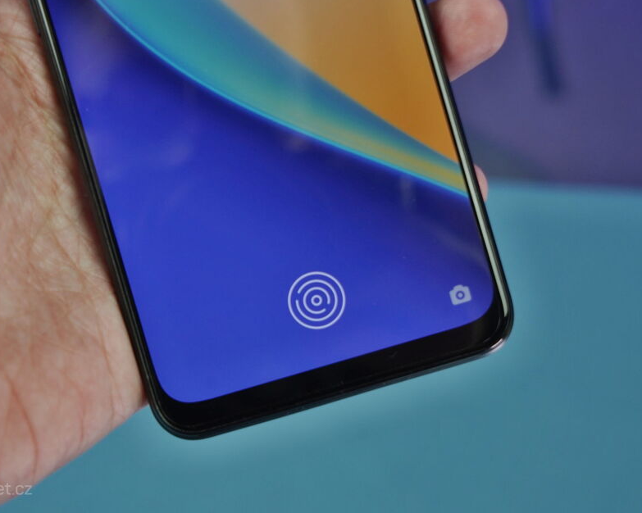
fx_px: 1007
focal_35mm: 53
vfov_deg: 28.6
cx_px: 280
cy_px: 252
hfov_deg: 35.3
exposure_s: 1/125
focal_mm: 46
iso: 800
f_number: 7.1
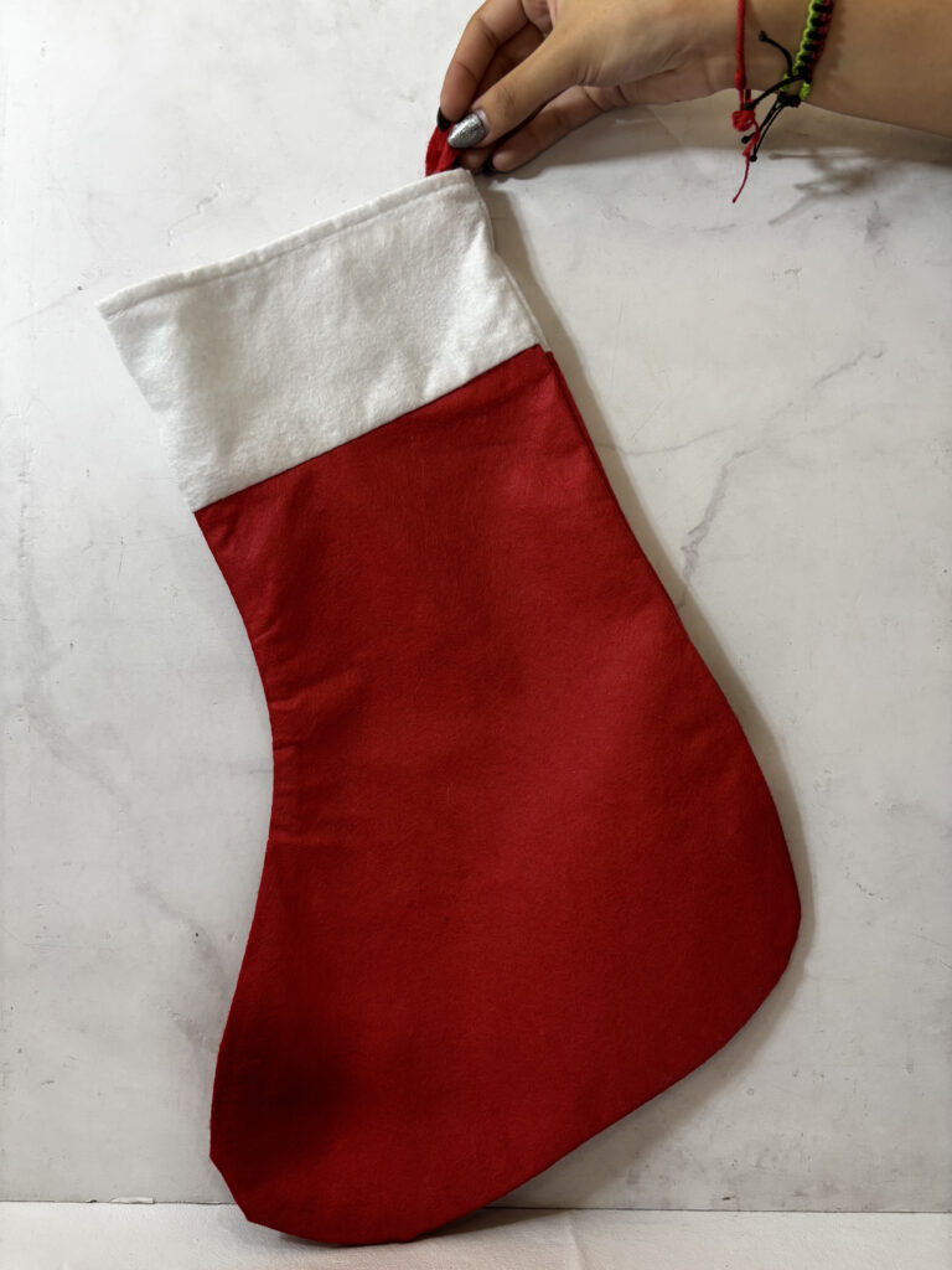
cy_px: 635
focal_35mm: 26
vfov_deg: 67.3
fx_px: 953
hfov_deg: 53.1
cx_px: 476
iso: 100
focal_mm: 5.96
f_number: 1.6
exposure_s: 1/100
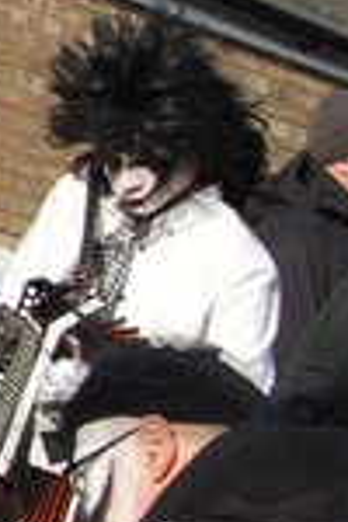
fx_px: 2784
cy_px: 78
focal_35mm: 192
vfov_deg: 10.7
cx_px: -1002
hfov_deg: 6.1
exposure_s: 1/285
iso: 400
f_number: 9
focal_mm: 24
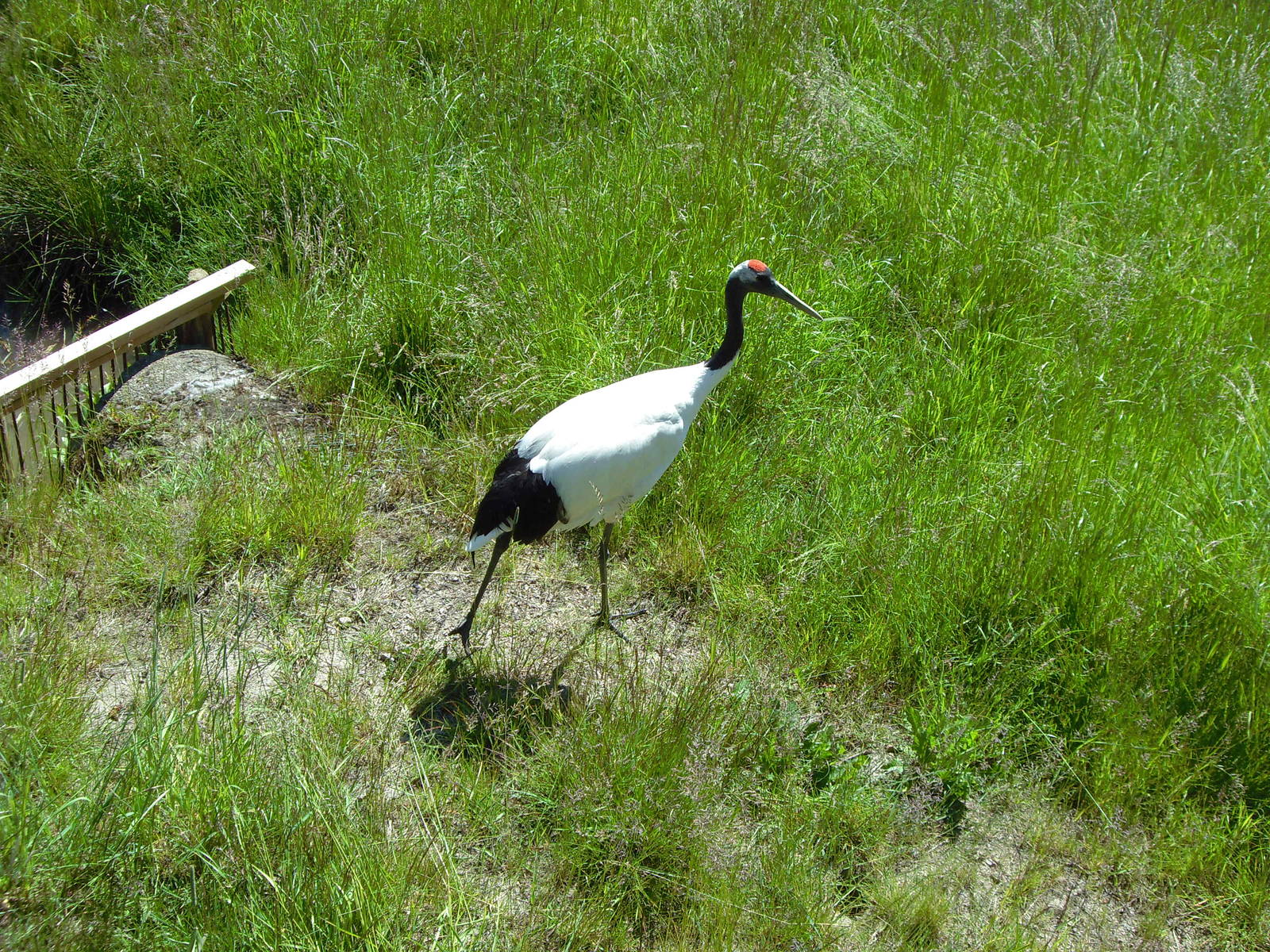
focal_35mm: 46
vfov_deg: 31.5
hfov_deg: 41.2
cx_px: 635
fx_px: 1688
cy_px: 476
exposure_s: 1/250
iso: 80
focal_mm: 7.6
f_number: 4.8
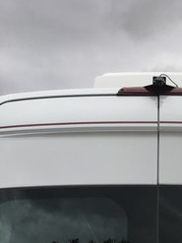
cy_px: 376
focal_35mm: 94
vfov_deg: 18.3
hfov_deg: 15.6
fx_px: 660
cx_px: 153
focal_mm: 4.15
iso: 25
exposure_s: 1/324
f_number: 2.2
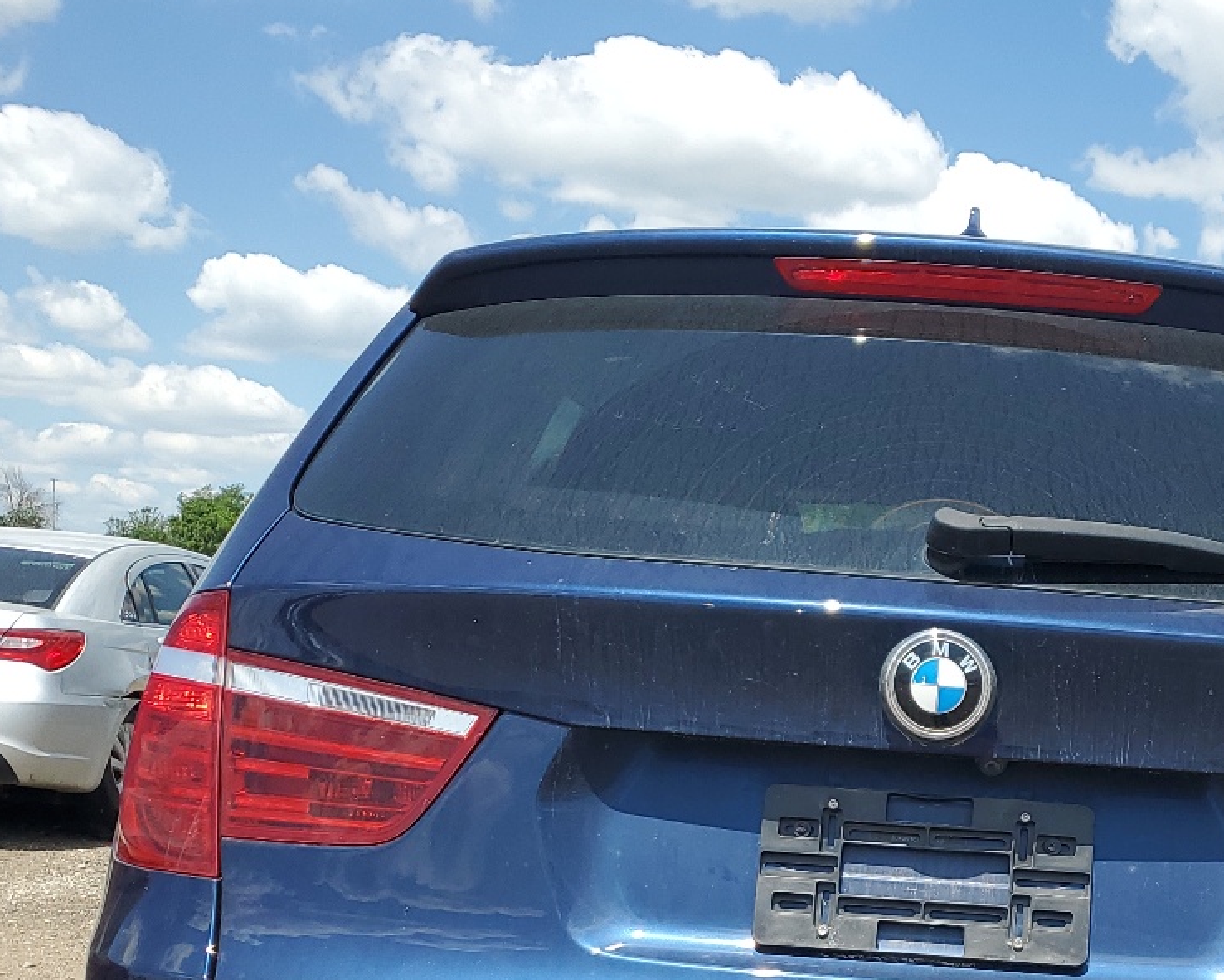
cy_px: 904
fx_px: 1993
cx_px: 977
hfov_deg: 33.2
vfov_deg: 26.6
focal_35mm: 55
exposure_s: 1/3333
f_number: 1.5
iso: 50
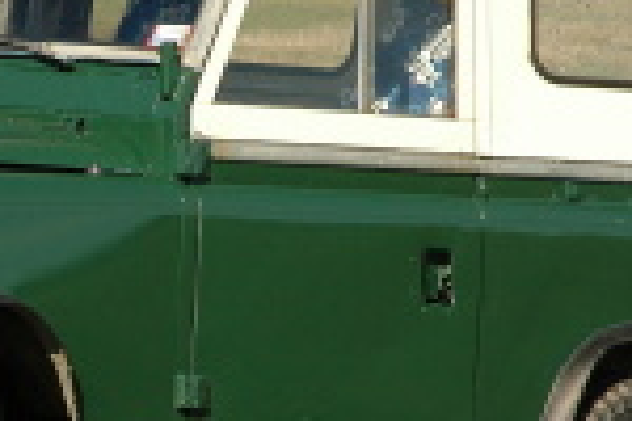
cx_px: 67
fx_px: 5881
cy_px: 217
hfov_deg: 6.1
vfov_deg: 4.1
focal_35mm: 335
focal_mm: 70
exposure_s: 1/800
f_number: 8
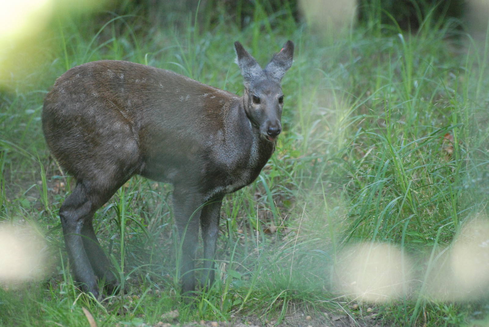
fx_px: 4896
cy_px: 164
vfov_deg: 3.8
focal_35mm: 360
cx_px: 244
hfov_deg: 5.7
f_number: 5.3
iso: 1600
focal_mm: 240
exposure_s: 1/160
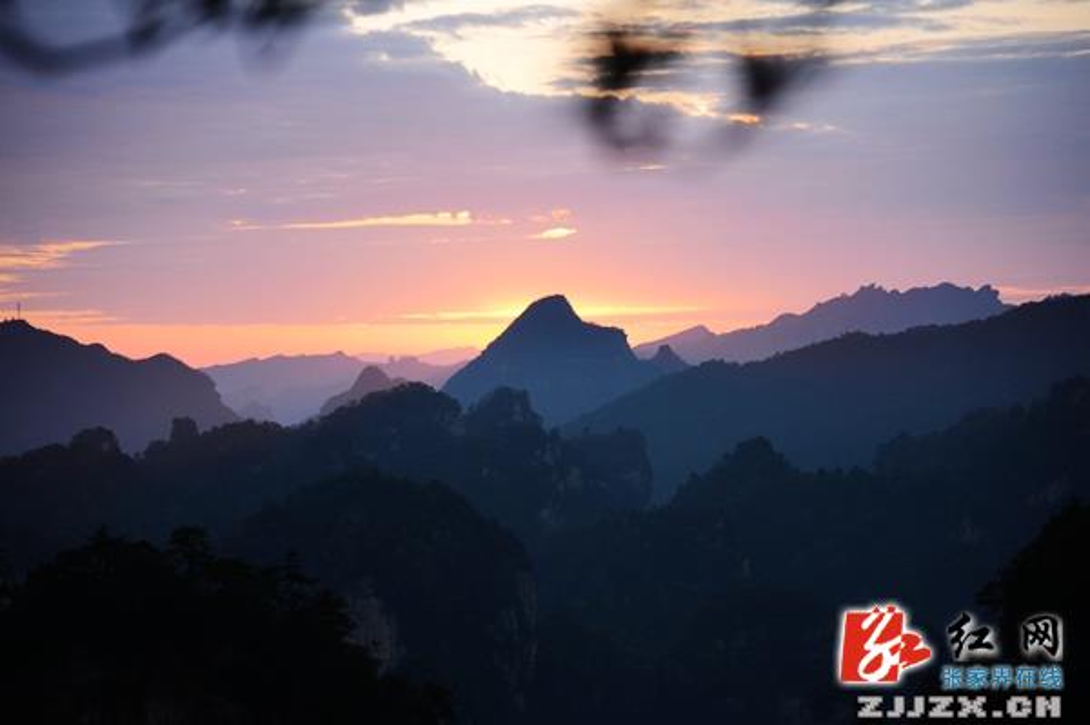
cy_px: 362
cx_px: 545
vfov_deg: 11.4
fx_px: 3630
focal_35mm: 120
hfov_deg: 17.1
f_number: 4
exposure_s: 1/320
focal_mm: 120
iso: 1000
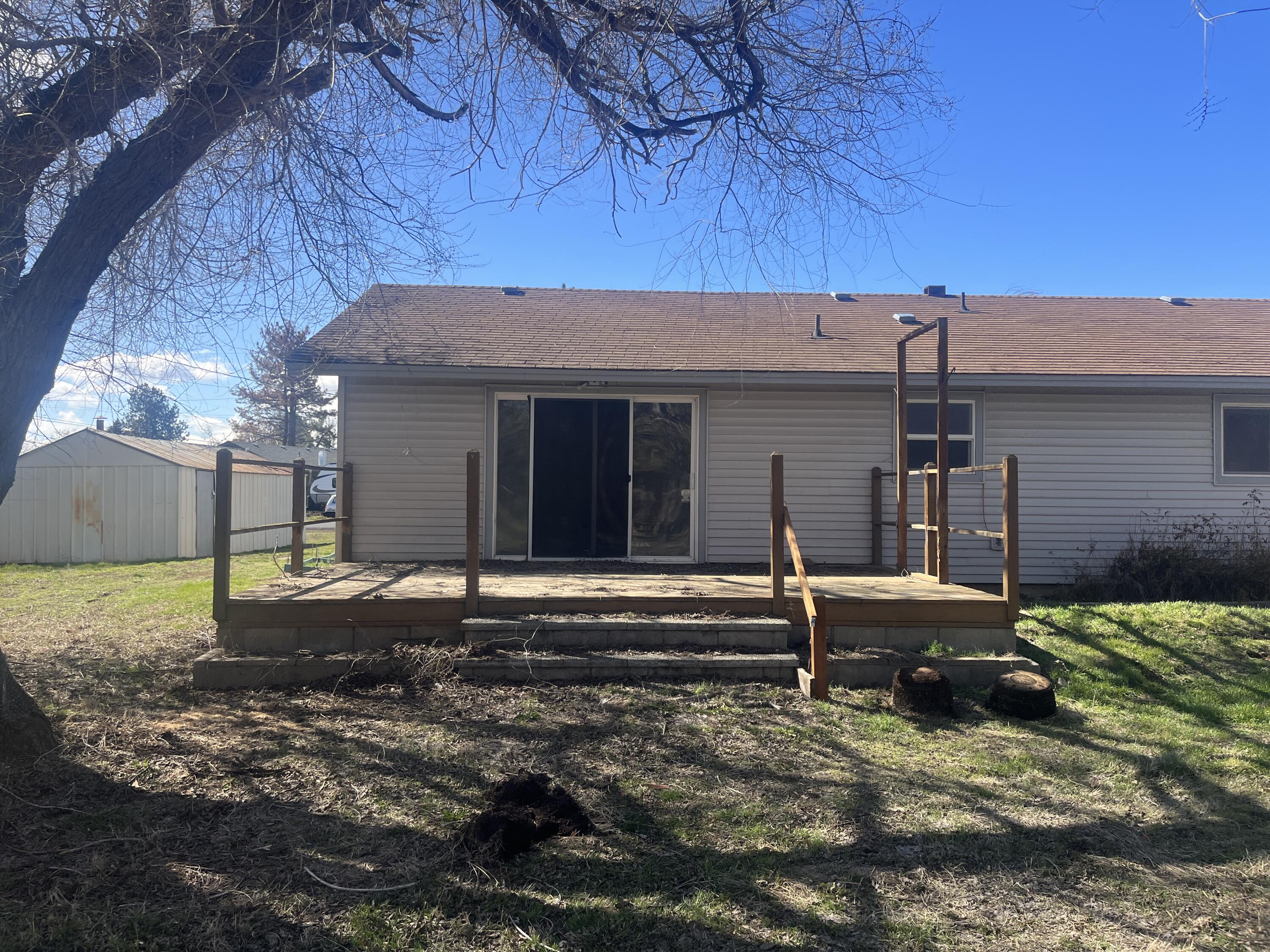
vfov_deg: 53.1
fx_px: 954
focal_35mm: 26
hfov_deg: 67.3
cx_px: 635
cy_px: 476
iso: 50
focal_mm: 5.1
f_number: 1.6
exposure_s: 1/1776
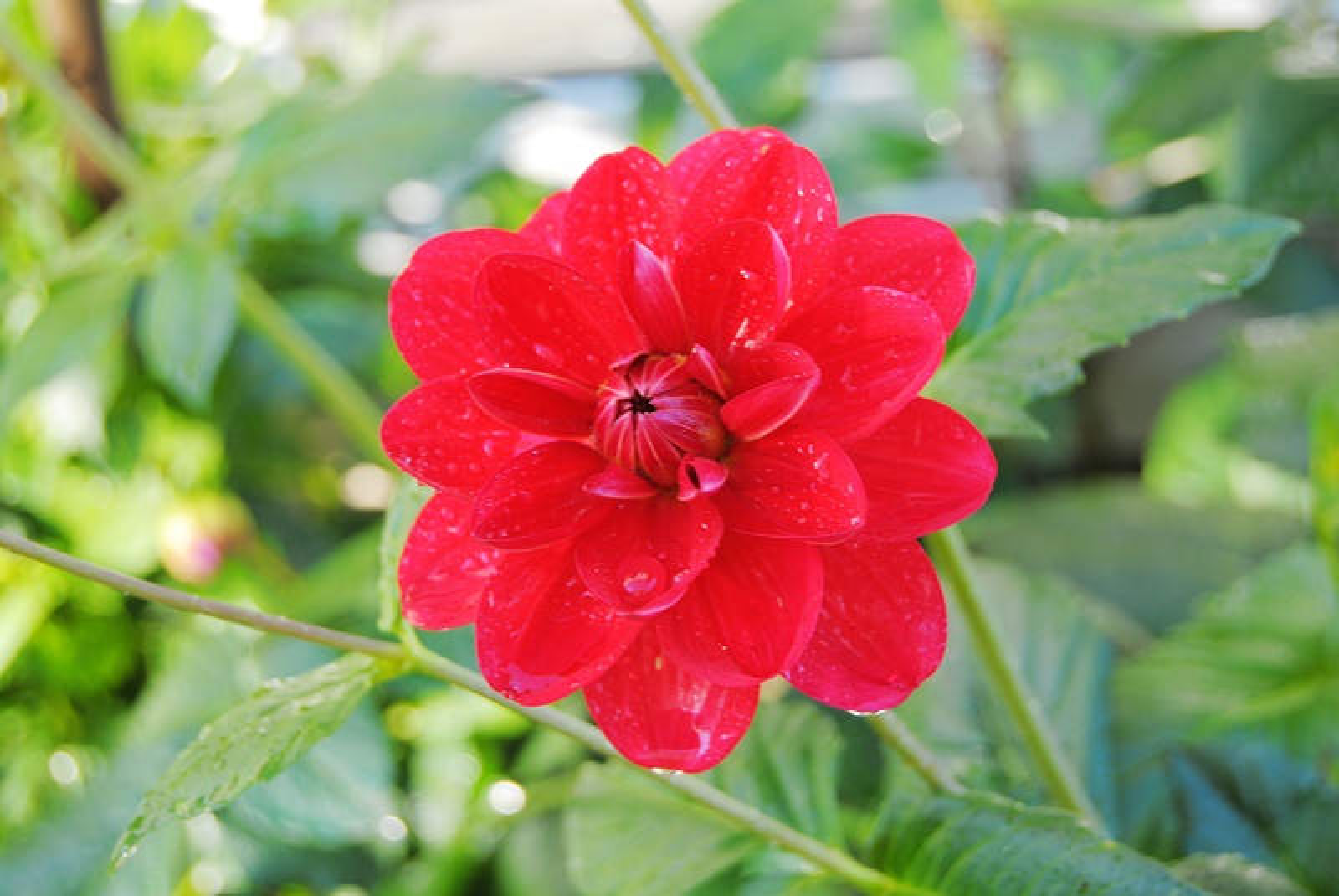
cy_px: 448
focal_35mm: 75
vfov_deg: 18.2
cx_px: 670
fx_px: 2792
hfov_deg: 27.0
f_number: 5.6
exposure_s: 1/30
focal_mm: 50
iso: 100
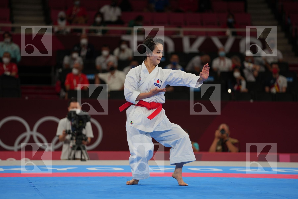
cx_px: 149
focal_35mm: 178
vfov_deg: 7.7
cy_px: 100
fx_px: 1473
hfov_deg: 11.5
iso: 250
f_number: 2.8
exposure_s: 1/500
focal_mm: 178
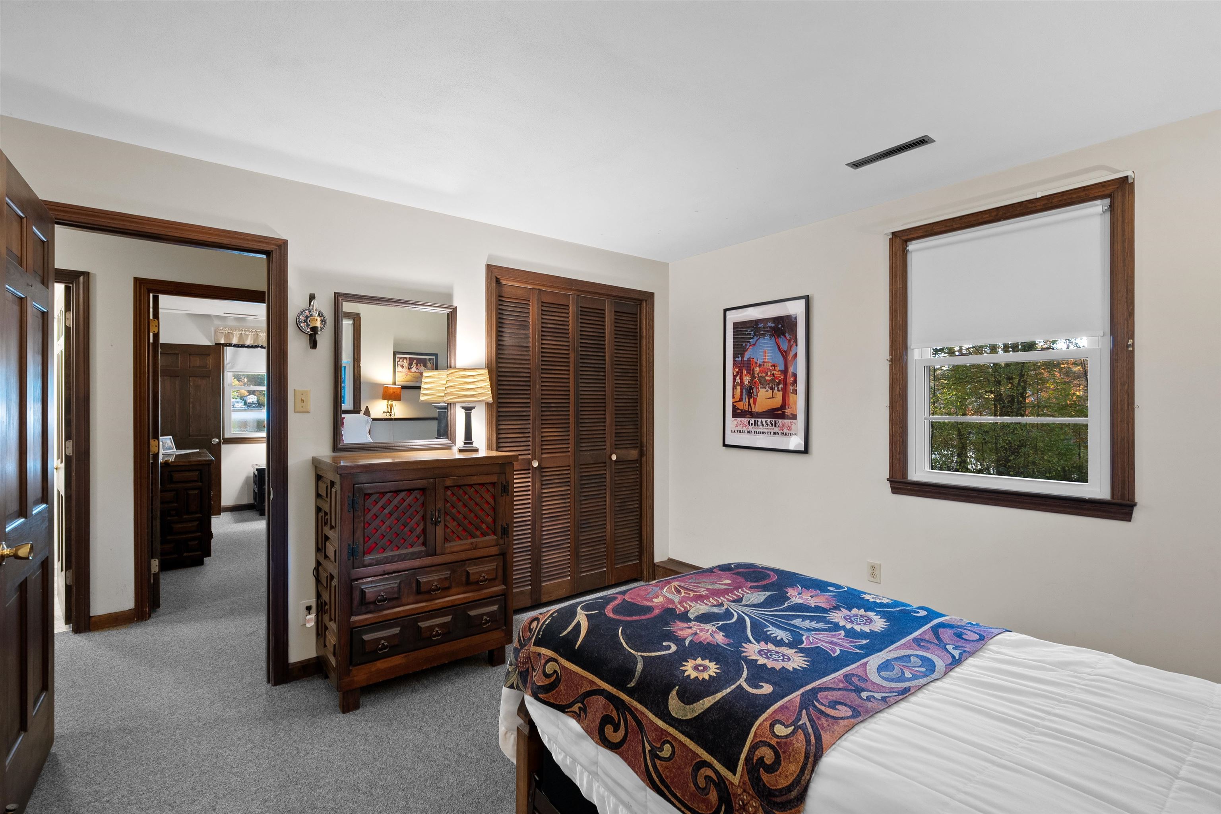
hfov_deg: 96.7
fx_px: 543
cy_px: 407
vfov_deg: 73.7
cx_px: 610
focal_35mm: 16
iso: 320
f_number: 8
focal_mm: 16
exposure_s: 2.5
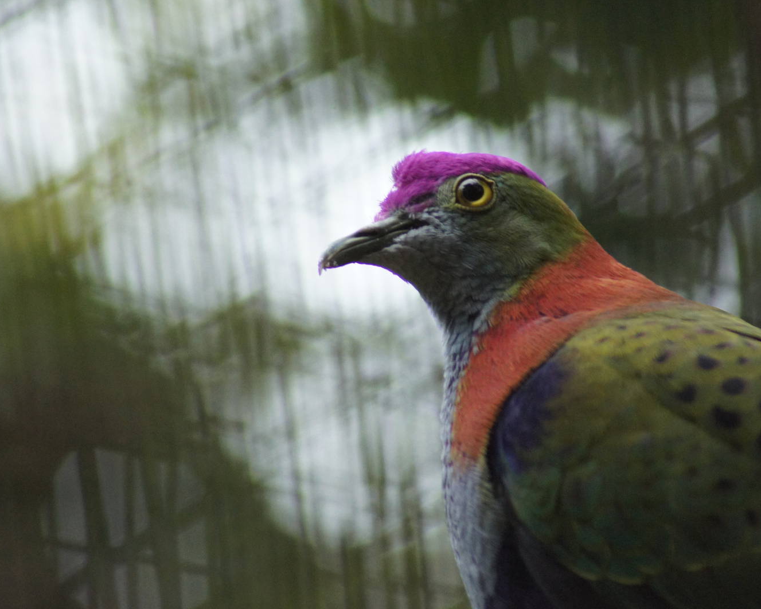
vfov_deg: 3.0
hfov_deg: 3.8
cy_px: 304
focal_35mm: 509
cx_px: 417
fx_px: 11466
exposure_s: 1/320
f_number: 5.6
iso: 1600
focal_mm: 300
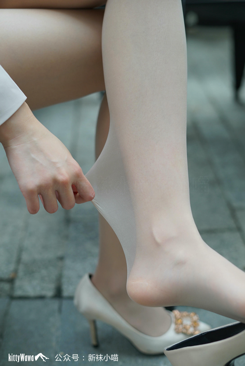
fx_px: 510
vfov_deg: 39.6
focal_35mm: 50
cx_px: 122
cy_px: 183
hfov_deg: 27.0
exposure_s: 1/60
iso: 125
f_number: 2.8
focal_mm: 50
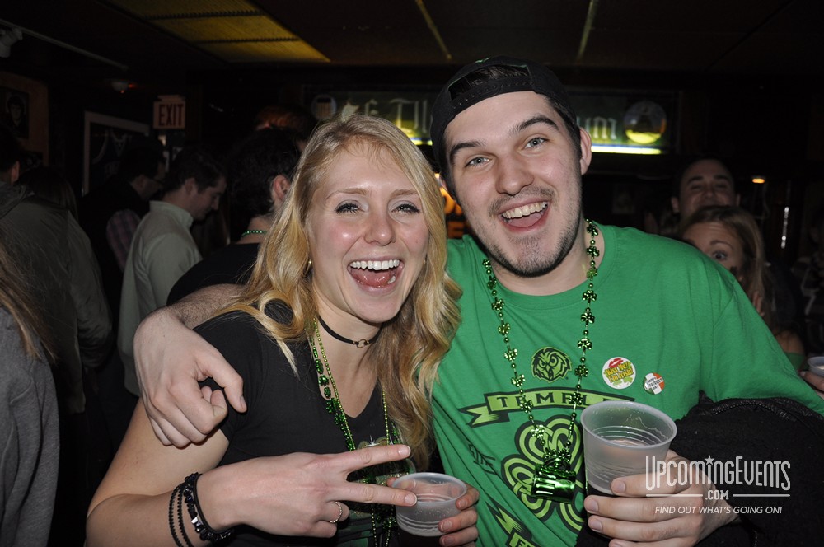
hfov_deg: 67.4
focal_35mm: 27
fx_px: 617
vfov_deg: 47.8
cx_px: 412
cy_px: 274
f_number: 3.5
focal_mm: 18
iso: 400
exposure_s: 1/60
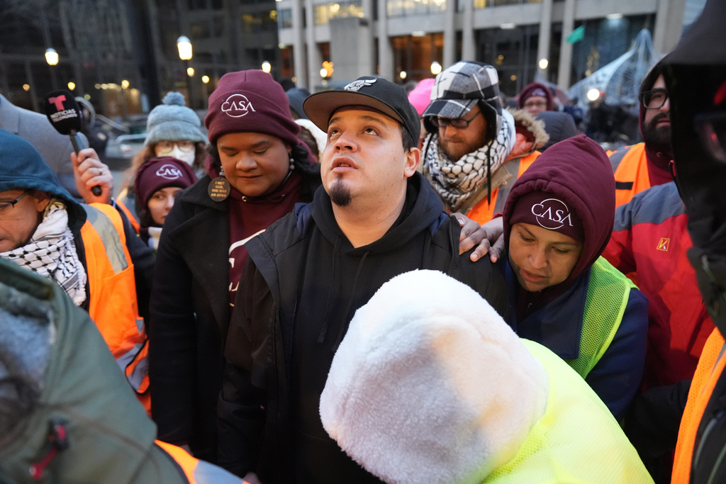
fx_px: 484
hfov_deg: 73.7
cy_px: 242
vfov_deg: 53.1
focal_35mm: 24
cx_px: 363
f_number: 2.8
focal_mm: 24
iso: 6400
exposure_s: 1/400
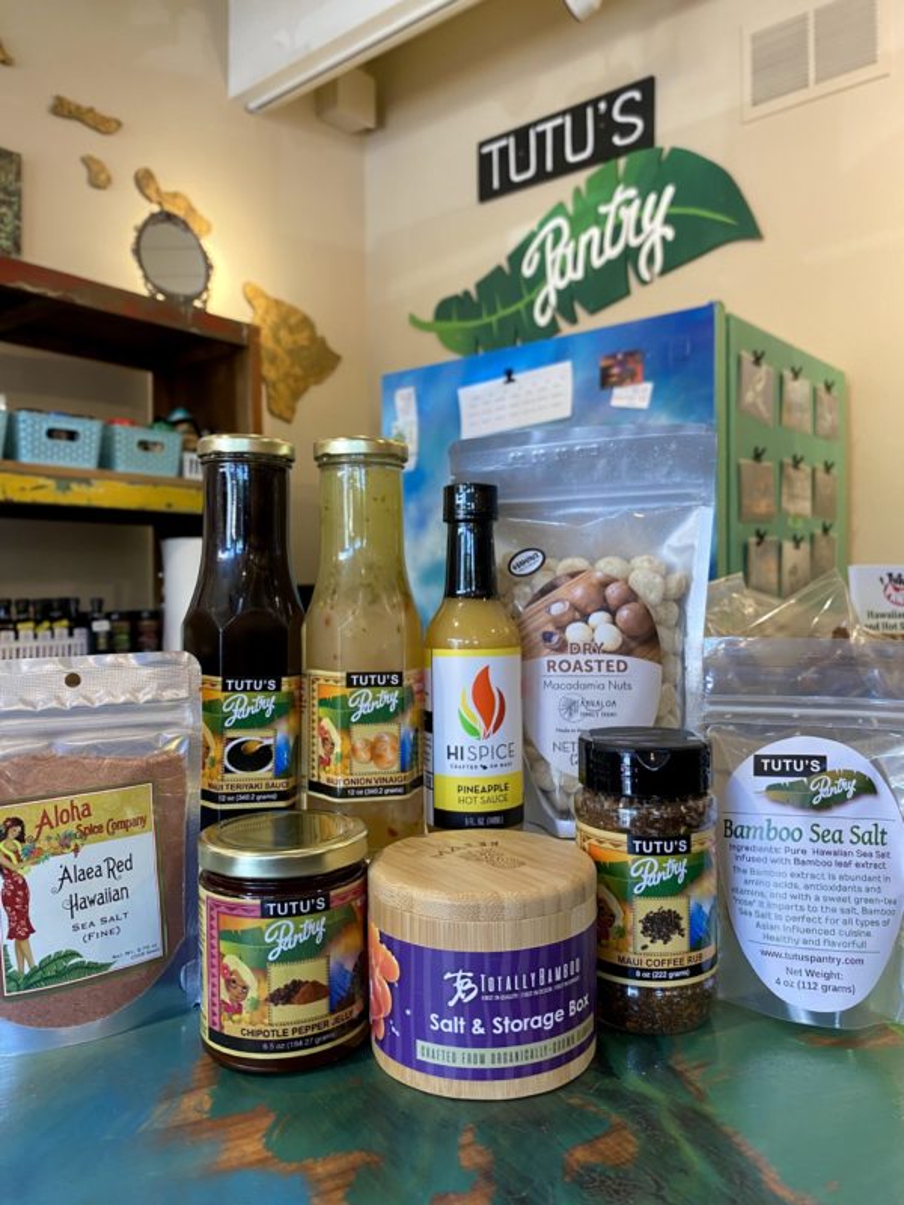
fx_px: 905
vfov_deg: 67.3
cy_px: 602
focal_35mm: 26
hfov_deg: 53.1
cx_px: 452
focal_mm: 4.25
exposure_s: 1/60
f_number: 1.8
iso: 125
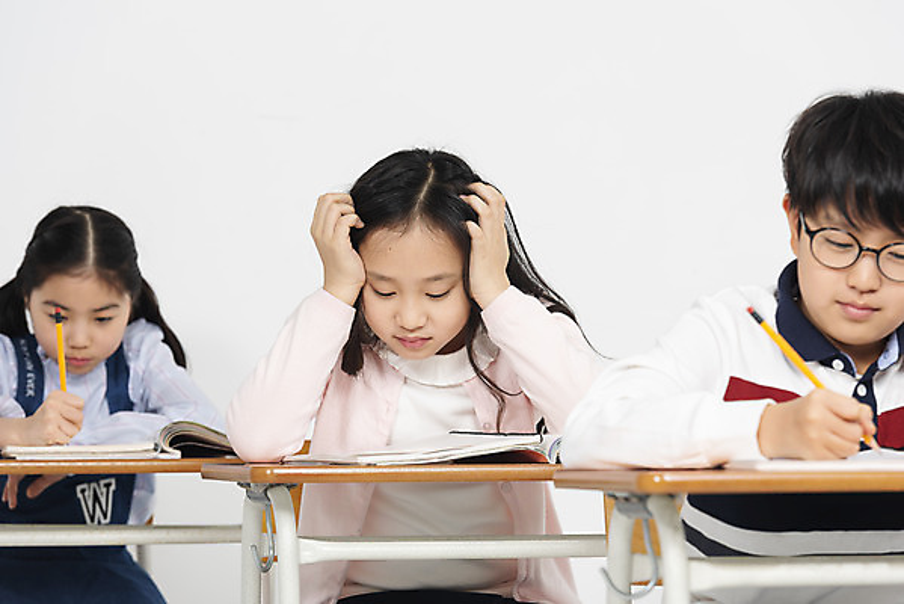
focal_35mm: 150
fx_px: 3768
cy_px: 302
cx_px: 452
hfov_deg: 13.7
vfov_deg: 9.2
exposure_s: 1/125
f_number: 5.6
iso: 100
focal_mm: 150
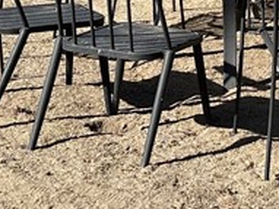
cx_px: 288
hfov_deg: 15.0
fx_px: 1039
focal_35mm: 129
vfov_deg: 11.0
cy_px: -120
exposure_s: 1/4545
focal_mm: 6.86
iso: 80
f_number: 1.78
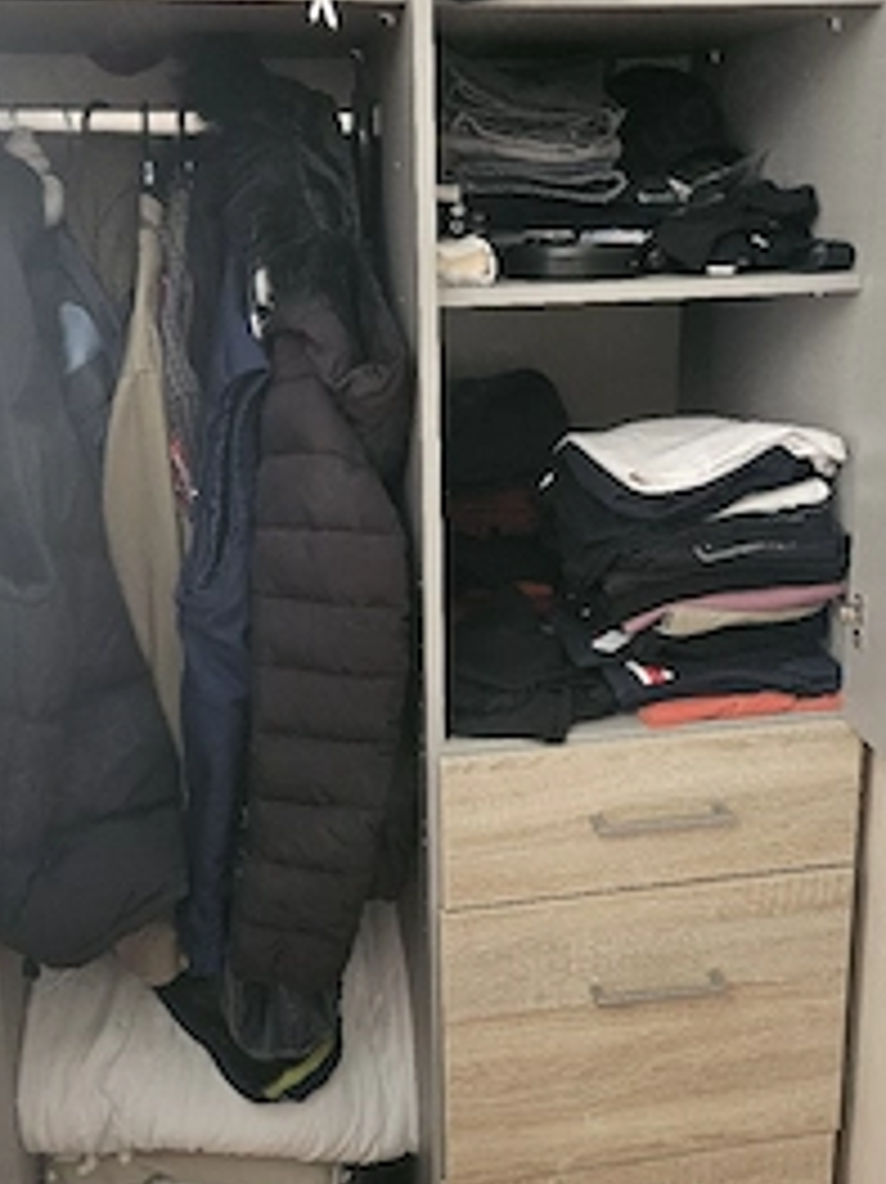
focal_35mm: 35
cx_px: 486
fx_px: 1195
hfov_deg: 40.6
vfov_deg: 52.4
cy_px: 486
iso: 1000
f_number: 1.8
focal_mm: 5.4
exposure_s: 1/25
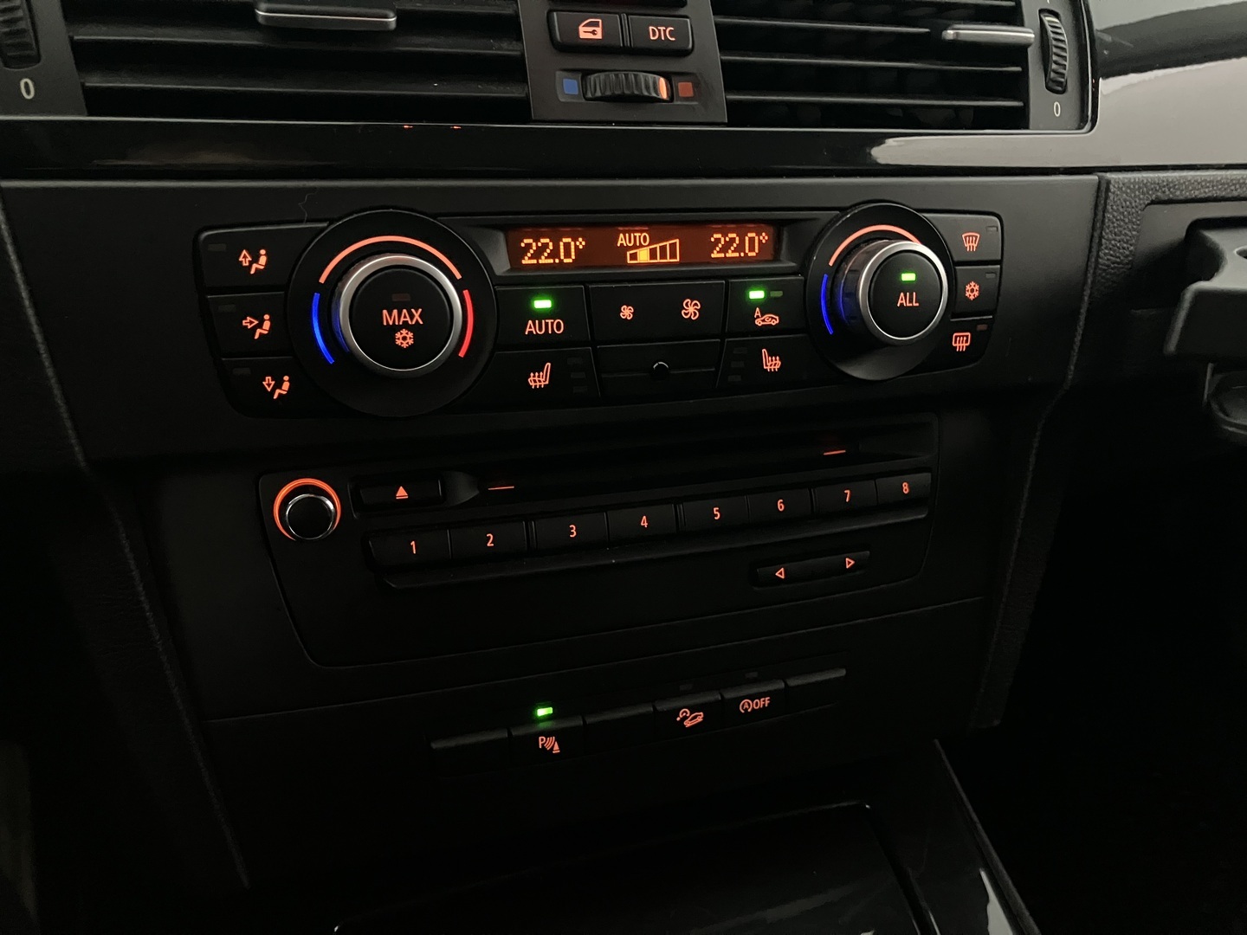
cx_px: 624
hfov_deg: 63.4
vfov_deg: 49.7
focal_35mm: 28
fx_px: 1009
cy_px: 468
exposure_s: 1/16
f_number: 1.8
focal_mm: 3.99
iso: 1000
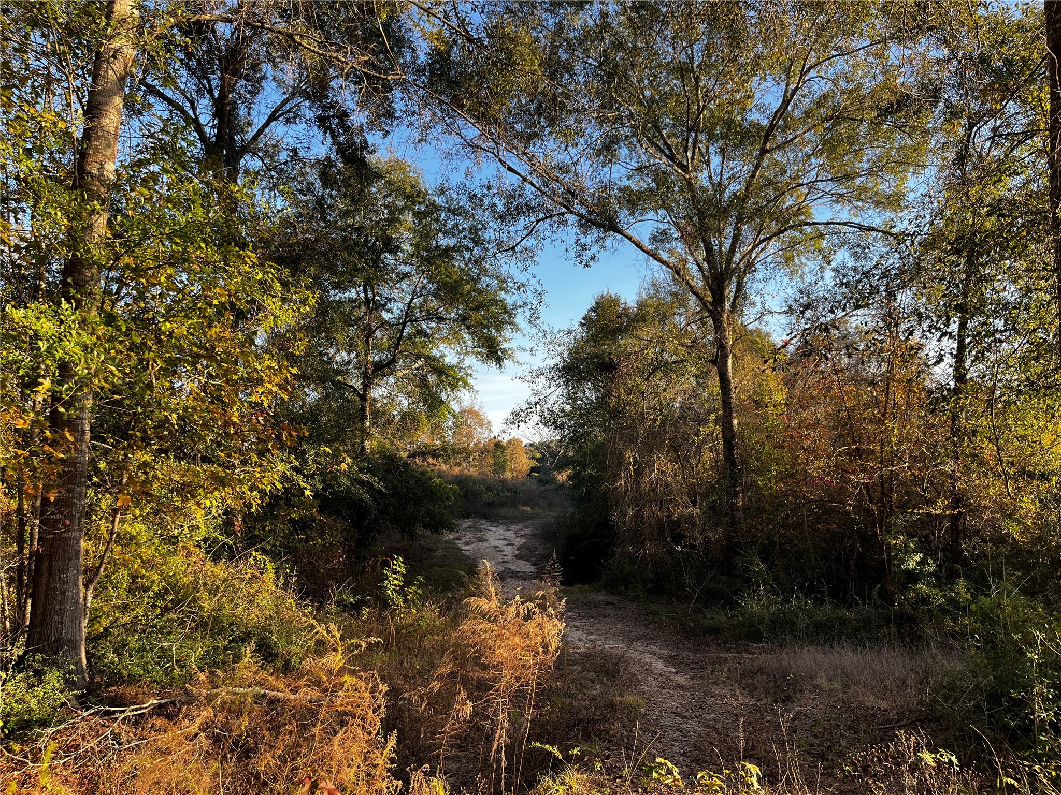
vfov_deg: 53.1
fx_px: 797
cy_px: 398
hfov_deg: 67.3
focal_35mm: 26
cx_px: 530
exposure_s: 1/532
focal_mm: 5.1
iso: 50
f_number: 1.6
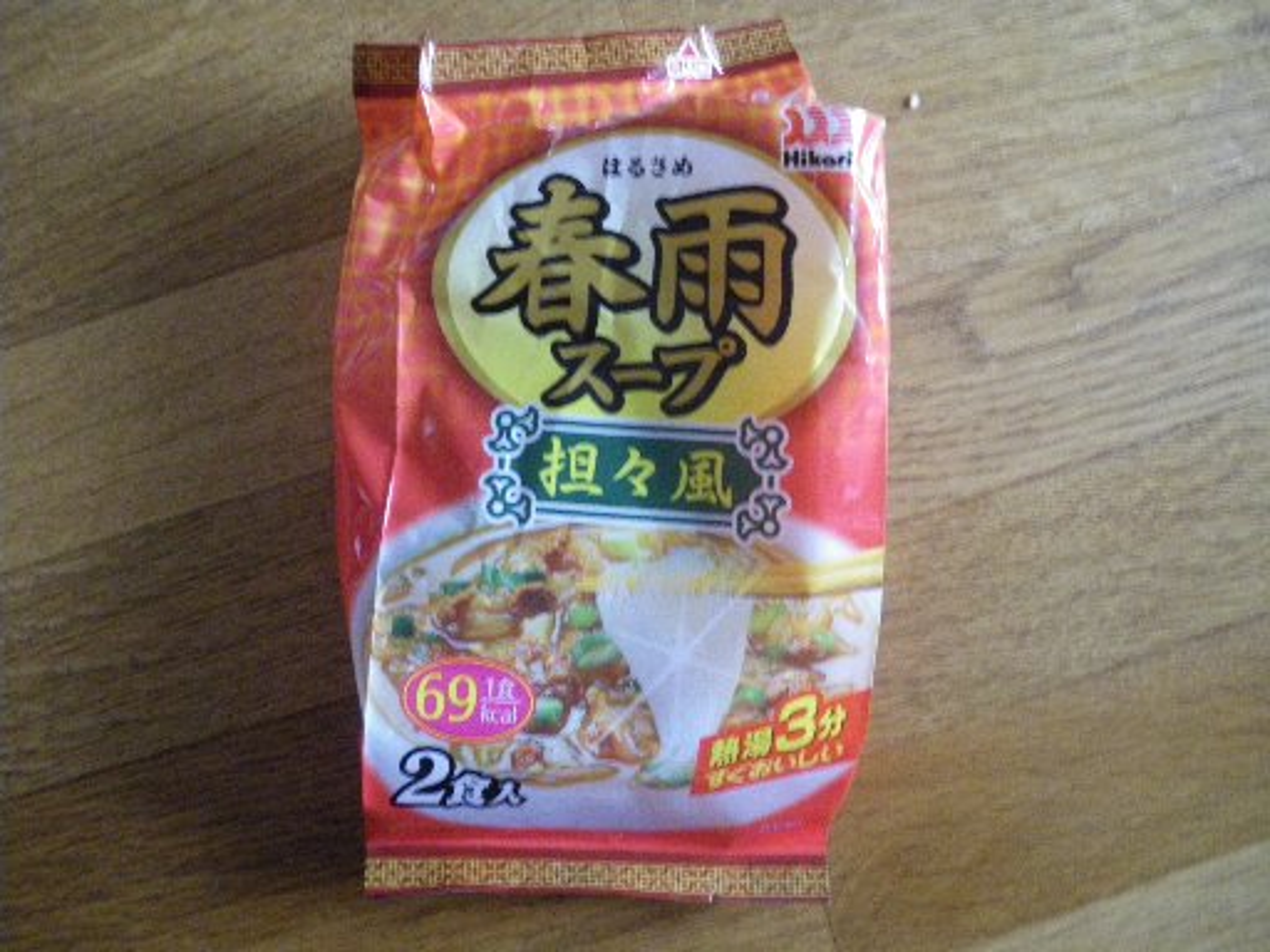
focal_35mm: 36
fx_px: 1321
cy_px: 476
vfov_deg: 39.7
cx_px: 635
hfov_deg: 51.4
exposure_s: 1/13
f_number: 3.5
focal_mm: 6.3
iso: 800
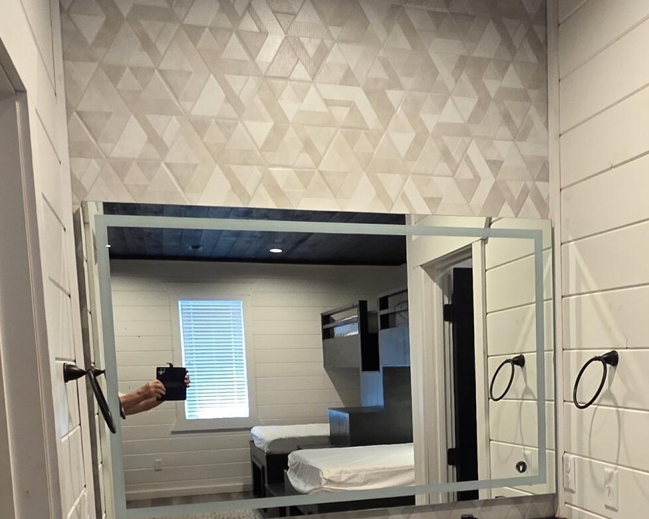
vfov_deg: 36.3
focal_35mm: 39
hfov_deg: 45.8
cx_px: 454
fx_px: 749
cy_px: 449
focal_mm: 2.2
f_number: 1.9
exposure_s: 1/60
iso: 250
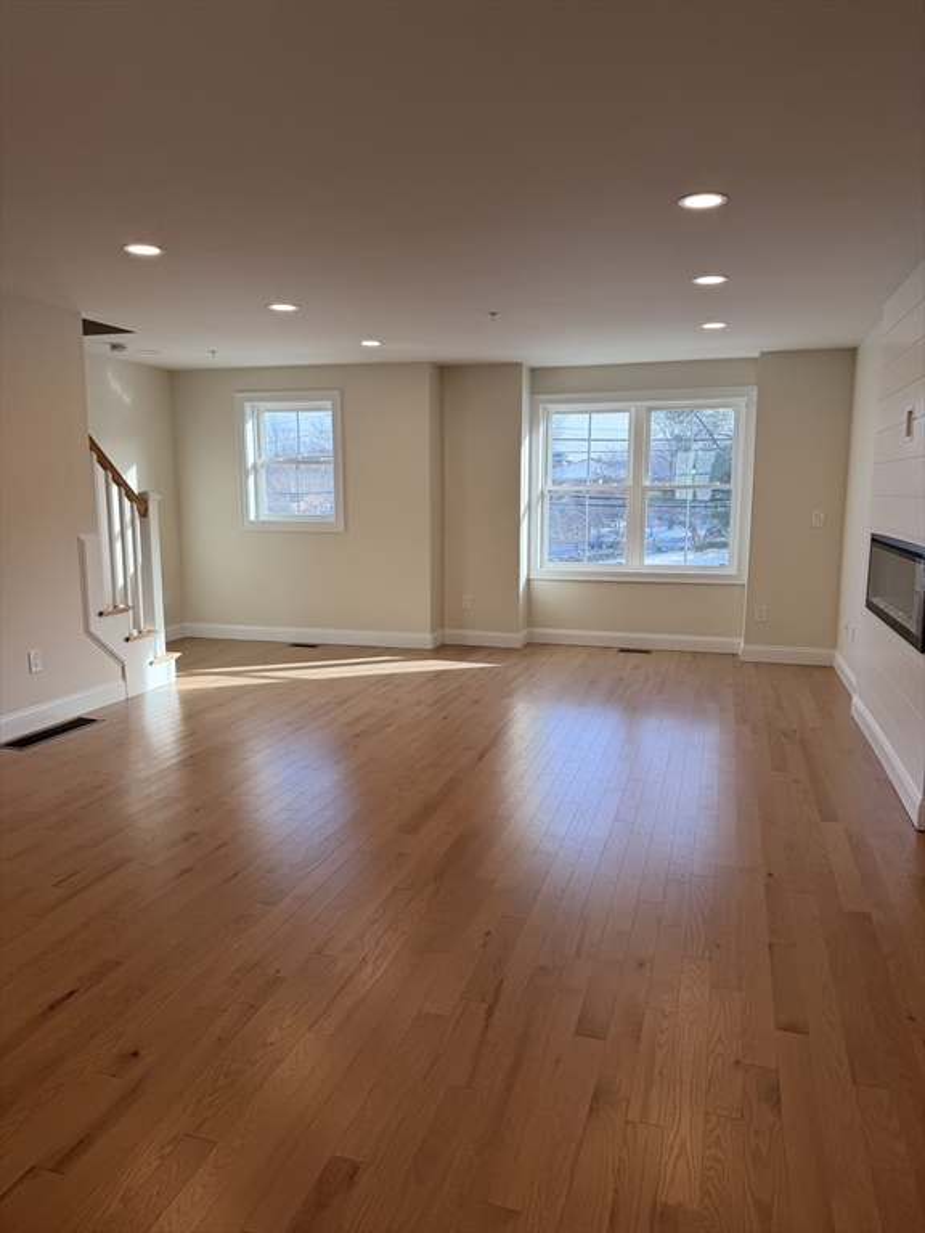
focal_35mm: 24
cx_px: 462
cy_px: 616
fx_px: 855
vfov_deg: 71.6
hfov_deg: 56.8
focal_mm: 6.76
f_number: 1.78
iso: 100
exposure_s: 1/314
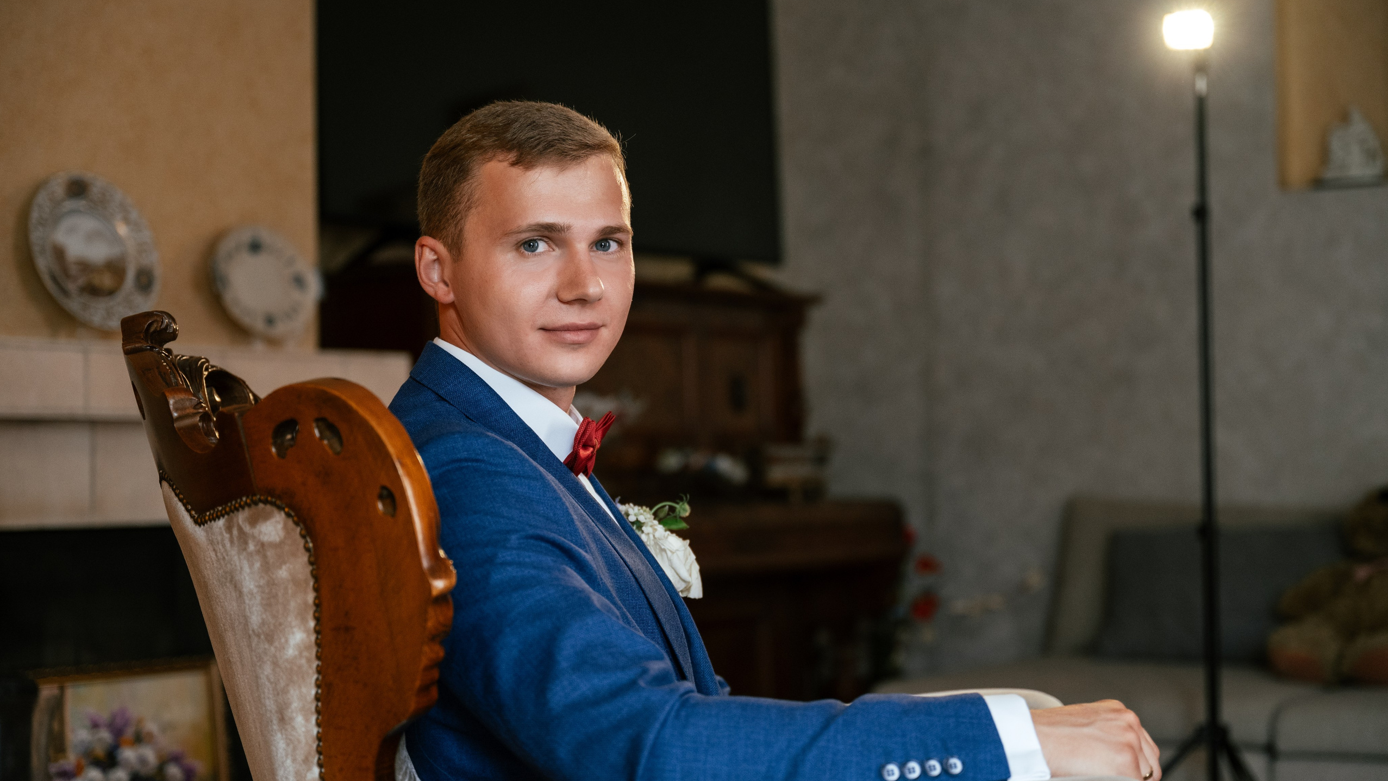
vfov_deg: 18.8
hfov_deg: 32.8
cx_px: 695
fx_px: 2356
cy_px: 409
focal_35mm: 64
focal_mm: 61
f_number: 2.8
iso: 1600
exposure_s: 1/160
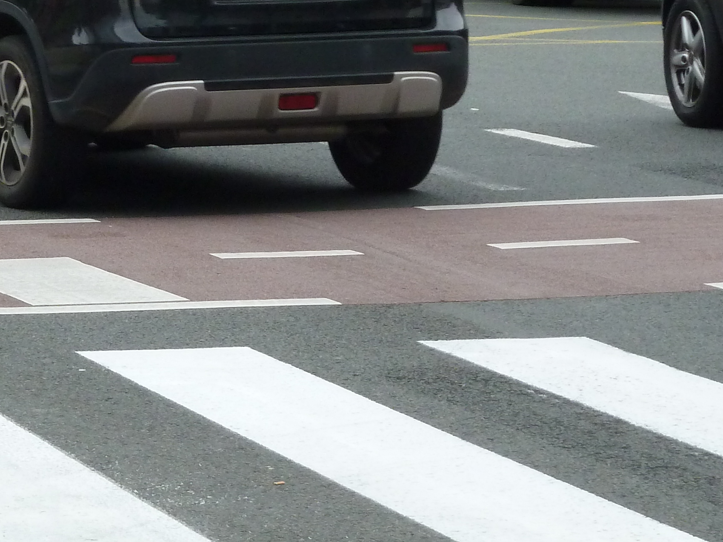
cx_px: 69
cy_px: -90
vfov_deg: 6.5
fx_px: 4720
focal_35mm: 226
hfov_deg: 8.7
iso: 250
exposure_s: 1/400
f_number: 4.3
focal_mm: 15.8
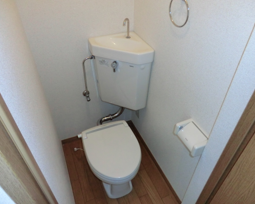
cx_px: 130
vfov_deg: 54.9
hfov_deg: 66.0
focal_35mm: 26
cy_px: 105
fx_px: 196
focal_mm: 4.3
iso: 400
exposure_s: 1/60
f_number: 3.2
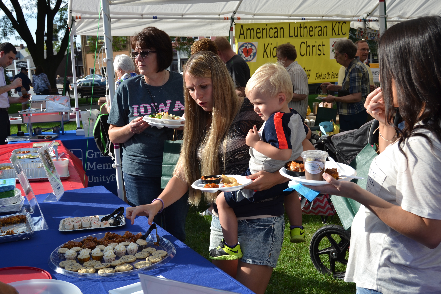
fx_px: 478
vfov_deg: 34.2
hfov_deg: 49.6
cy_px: 147
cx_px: 220
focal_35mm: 39
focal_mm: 26
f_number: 7.1
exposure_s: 1/200
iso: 100
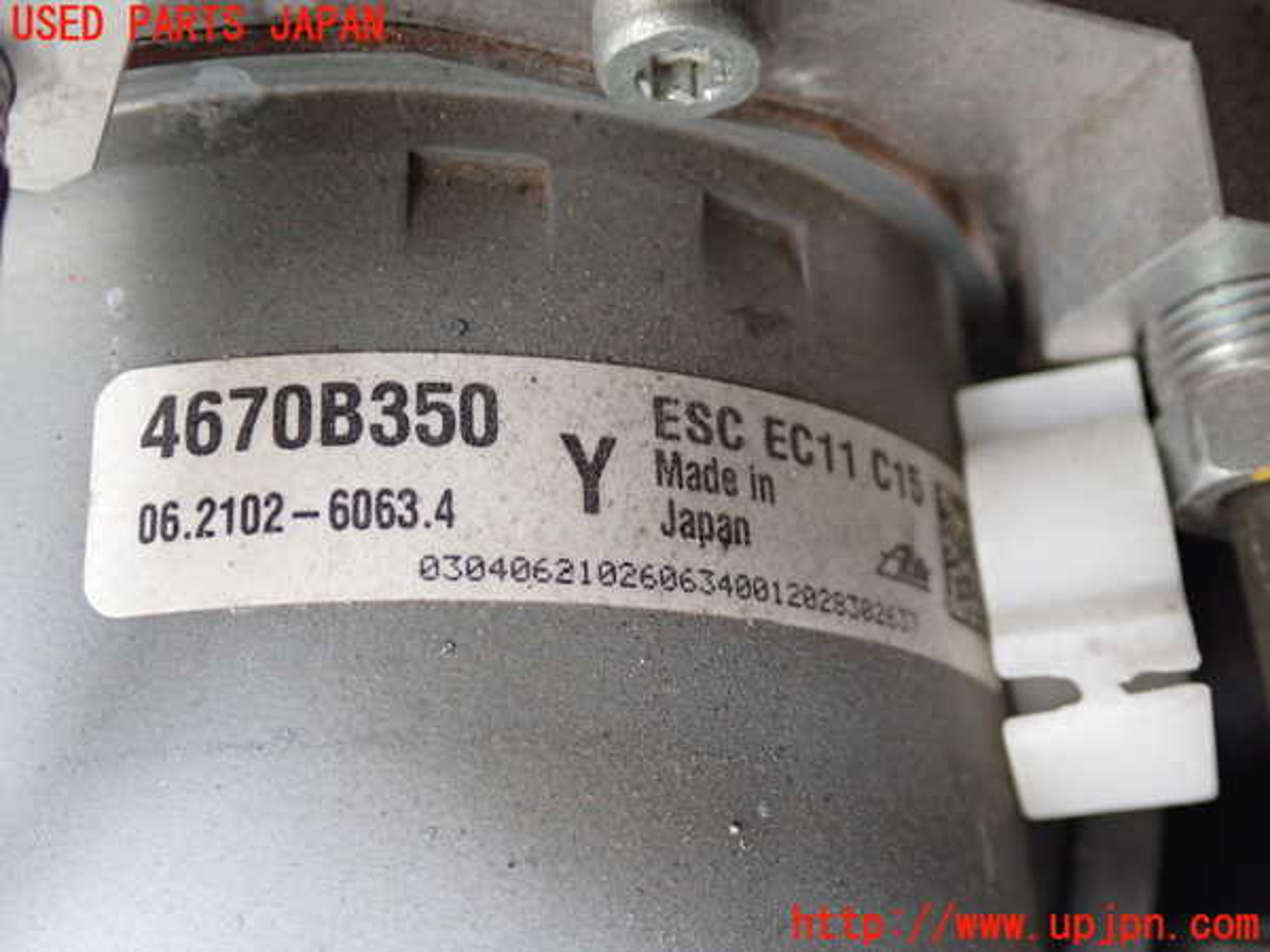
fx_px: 1724
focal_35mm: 47
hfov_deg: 40.4
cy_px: 476
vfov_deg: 30.9
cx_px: 635
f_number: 3.1
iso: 500
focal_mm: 8.4
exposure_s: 1/50
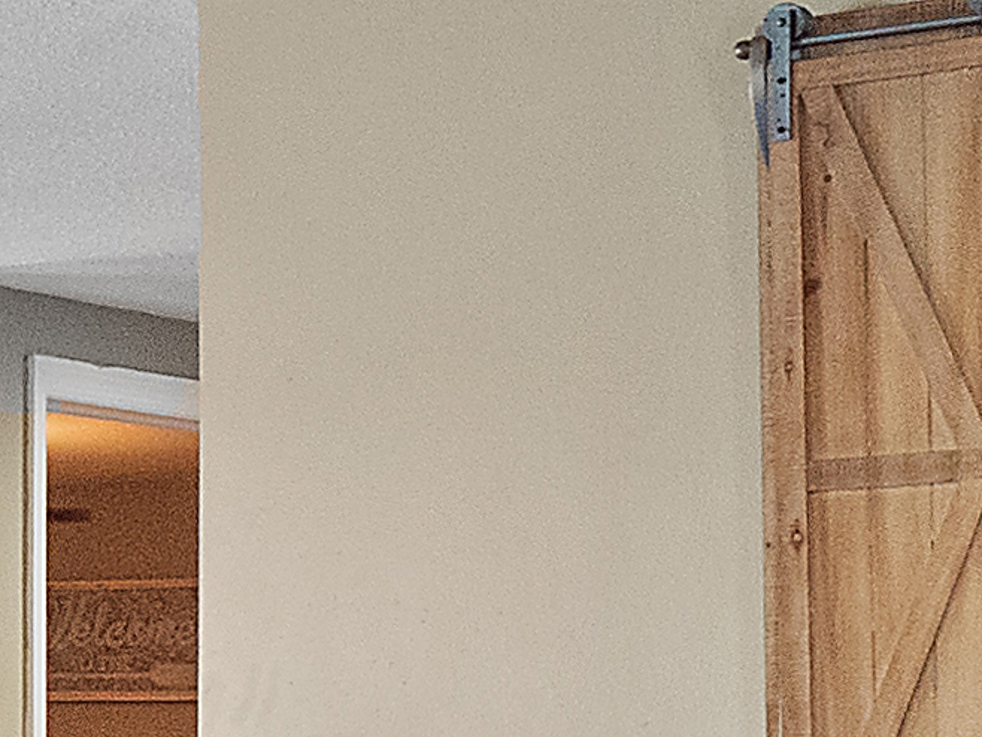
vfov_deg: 11.5
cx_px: -1112
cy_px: 947
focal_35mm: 126
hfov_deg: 13.1
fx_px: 3576
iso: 400
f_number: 5.6
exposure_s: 1/15
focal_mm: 8
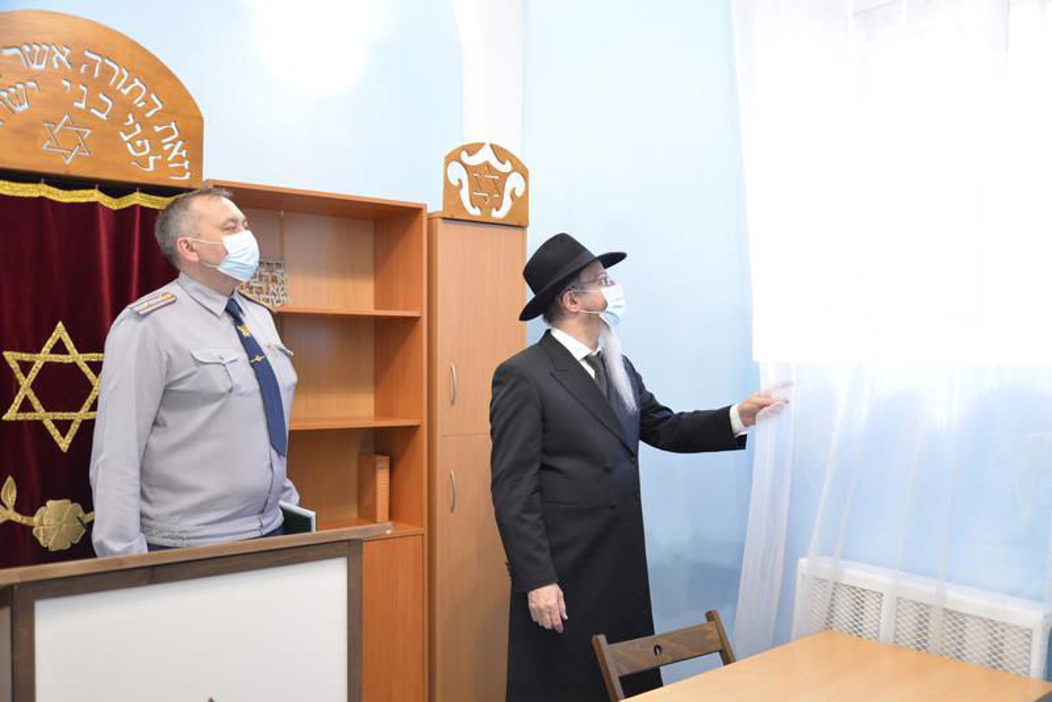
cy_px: 351
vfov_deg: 41.1
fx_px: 935
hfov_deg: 58.7
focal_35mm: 32
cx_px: 526
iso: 3200
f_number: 4
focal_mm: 32
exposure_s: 1/50
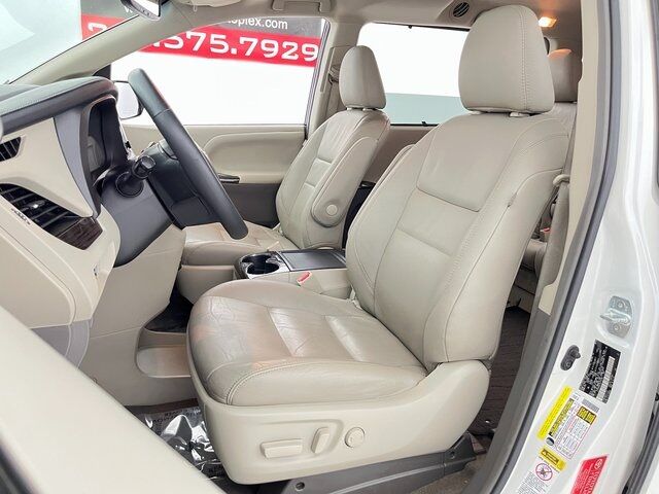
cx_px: 330
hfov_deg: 67.3
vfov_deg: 53.1
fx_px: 495
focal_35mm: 26
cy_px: 247
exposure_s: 1/40
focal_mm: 5.1
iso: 640
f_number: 1.6
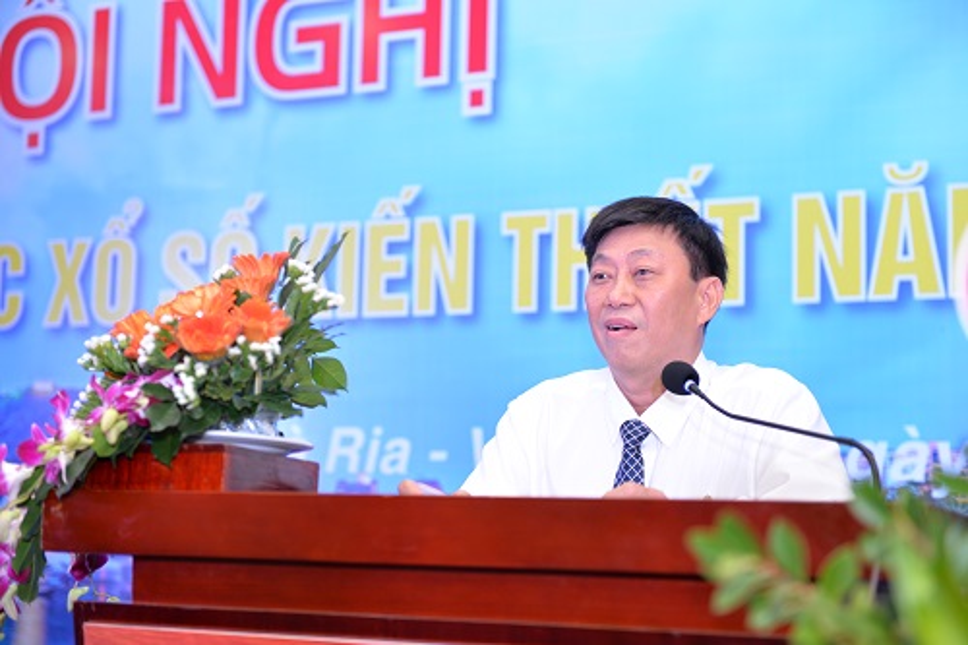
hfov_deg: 32.4
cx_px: 484
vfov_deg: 21.9
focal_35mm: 62
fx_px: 1666
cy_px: 322
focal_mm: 62
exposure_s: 1/125
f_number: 3.2
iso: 320
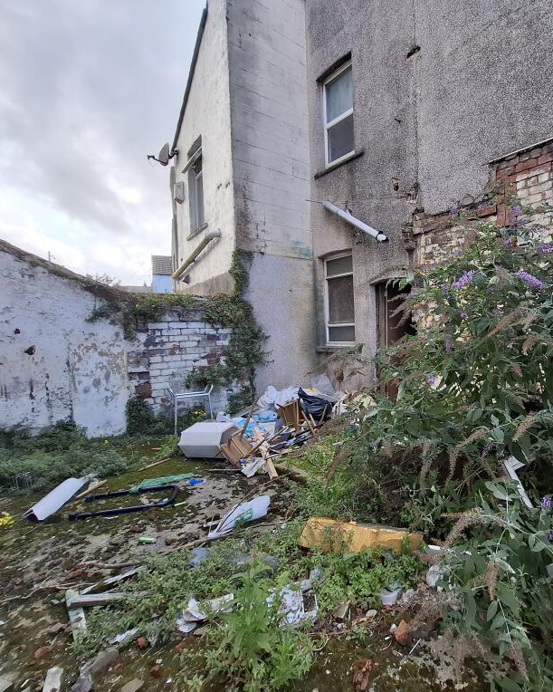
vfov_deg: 89.6
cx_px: 375
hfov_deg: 74.3
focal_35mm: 17
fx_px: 348
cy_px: 347
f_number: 2.2
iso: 40
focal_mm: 1.74
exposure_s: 1/173
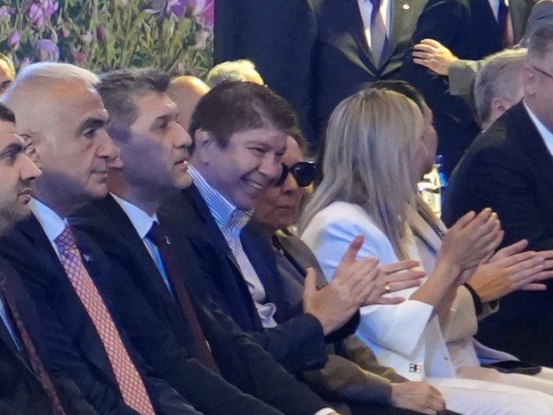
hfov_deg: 6.7
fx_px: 4439
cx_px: -839
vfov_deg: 5.3
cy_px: 545
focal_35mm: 278
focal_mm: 39
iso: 4000
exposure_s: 1/160
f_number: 4
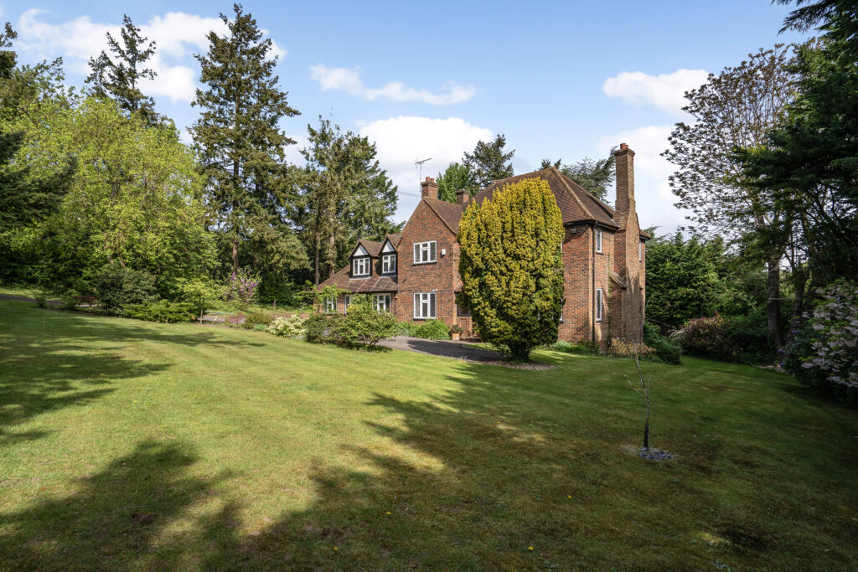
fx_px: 429
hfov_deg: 90.0
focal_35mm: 18
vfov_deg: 67.4
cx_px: 429
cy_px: 286
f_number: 10
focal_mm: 18
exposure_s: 1/200
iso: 100
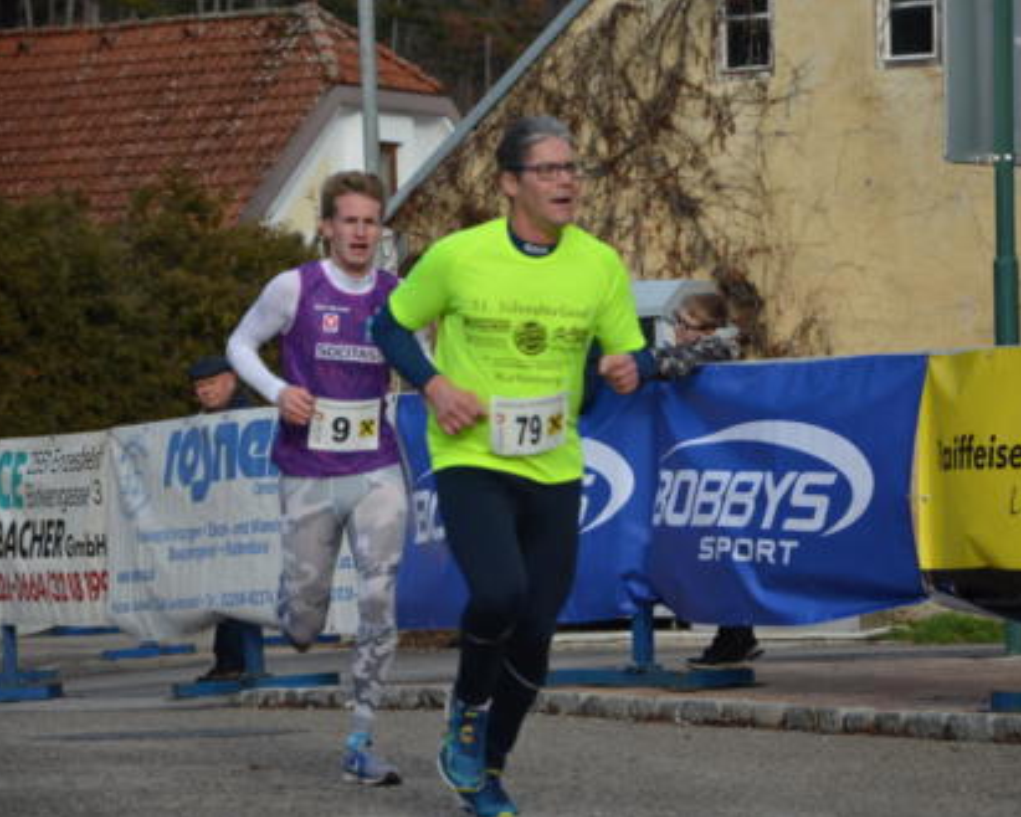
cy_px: 408
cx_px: 542
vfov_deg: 8.6
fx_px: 5427
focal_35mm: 180
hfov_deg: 10.7
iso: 400
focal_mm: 105
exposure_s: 1/1000
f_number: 5.6
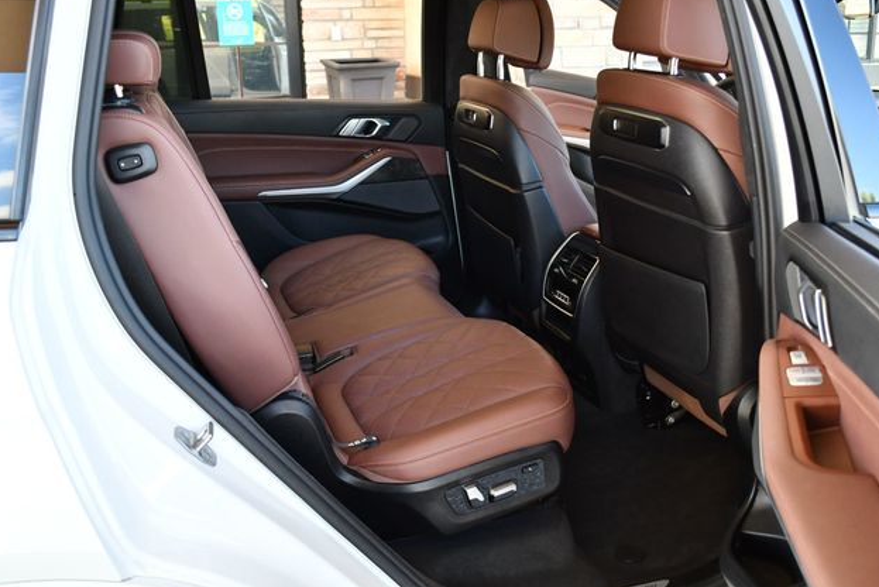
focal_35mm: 37
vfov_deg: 36.0
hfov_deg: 51.9
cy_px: 292
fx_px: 904
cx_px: 437
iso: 720
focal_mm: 18
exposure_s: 1/250
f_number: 3.5
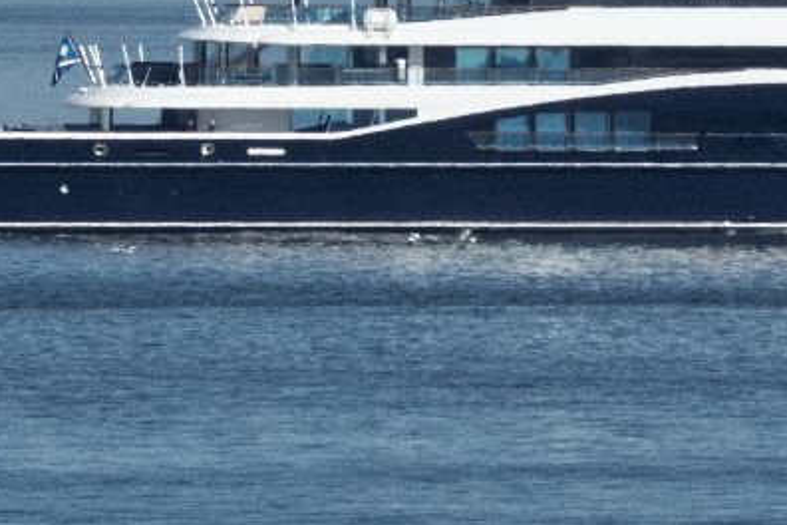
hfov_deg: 1.5
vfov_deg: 1.0
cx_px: -40
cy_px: -28
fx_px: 29816
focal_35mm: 1364
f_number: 11
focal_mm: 150
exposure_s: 1/1250
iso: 400
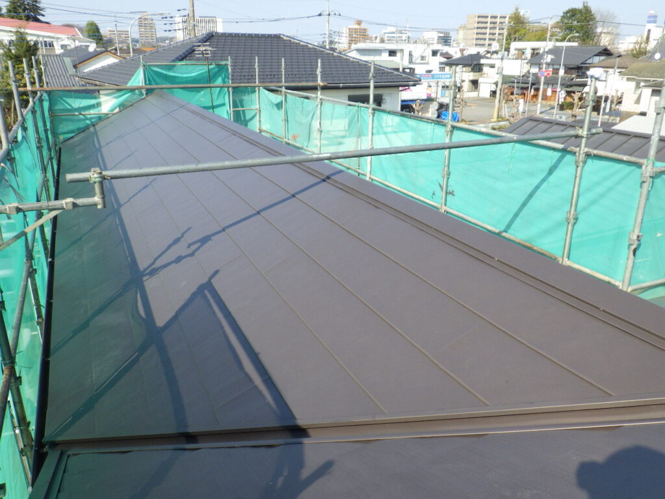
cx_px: 332
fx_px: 538
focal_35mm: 28
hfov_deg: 63.4
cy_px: 250
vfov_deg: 49.7
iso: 125
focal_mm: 5
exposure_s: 1/500
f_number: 4.2
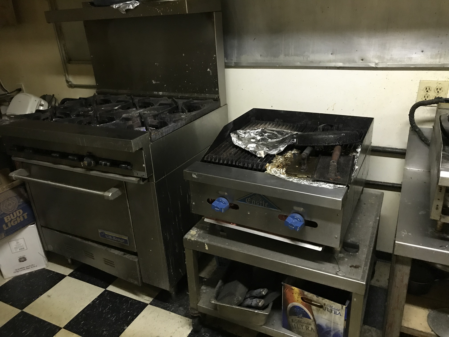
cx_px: 224
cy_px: 168
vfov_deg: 49.7
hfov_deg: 63.4
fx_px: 363
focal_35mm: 28
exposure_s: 1/5
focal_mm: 3.99
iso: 100
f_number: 1.8
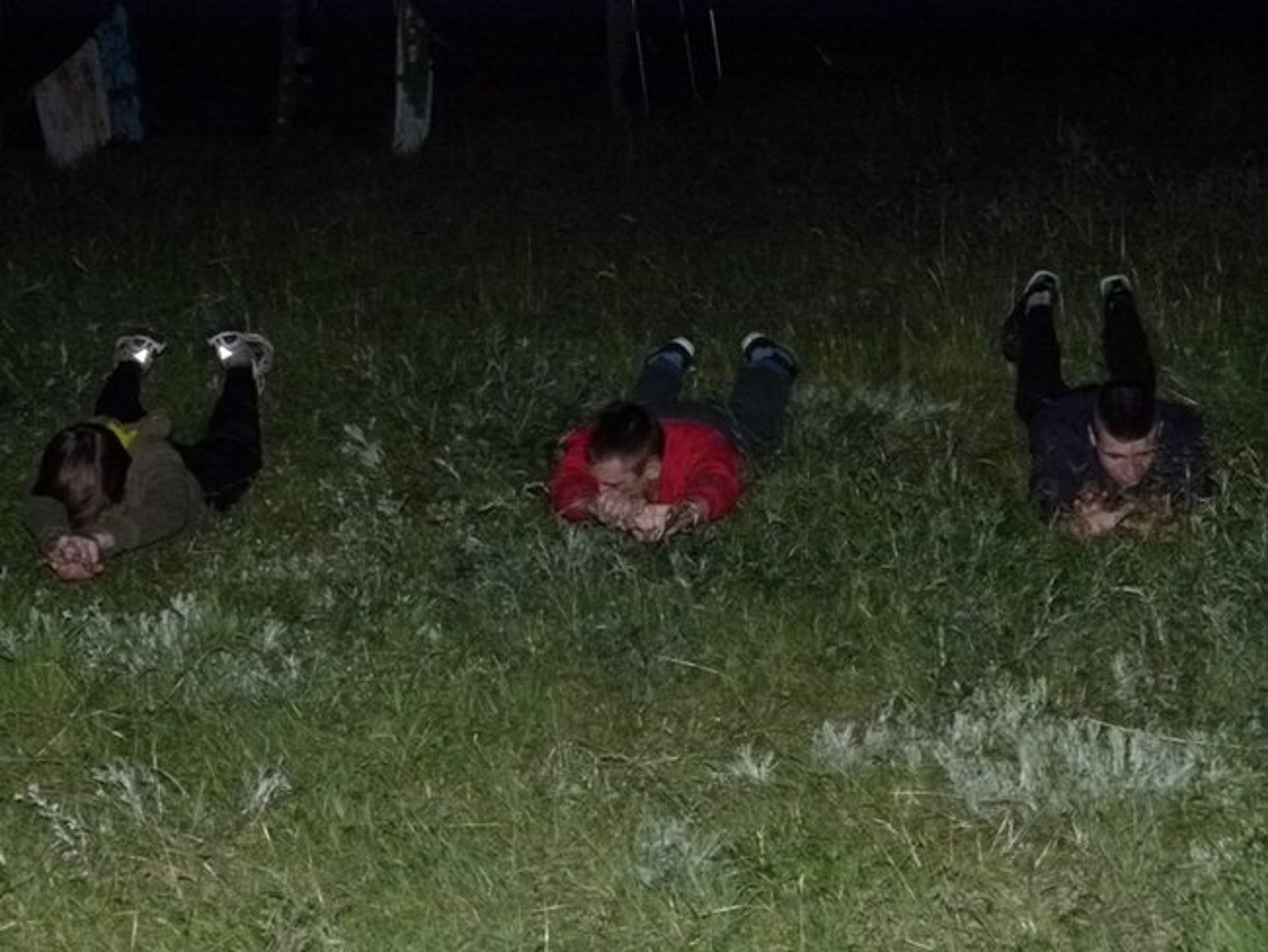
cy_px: 476
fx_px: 3151
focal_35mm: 86
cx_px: 634
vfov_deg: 17.2
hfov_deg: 22.8
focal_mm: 15.4
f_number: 3.4
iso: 800
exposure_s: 1/60
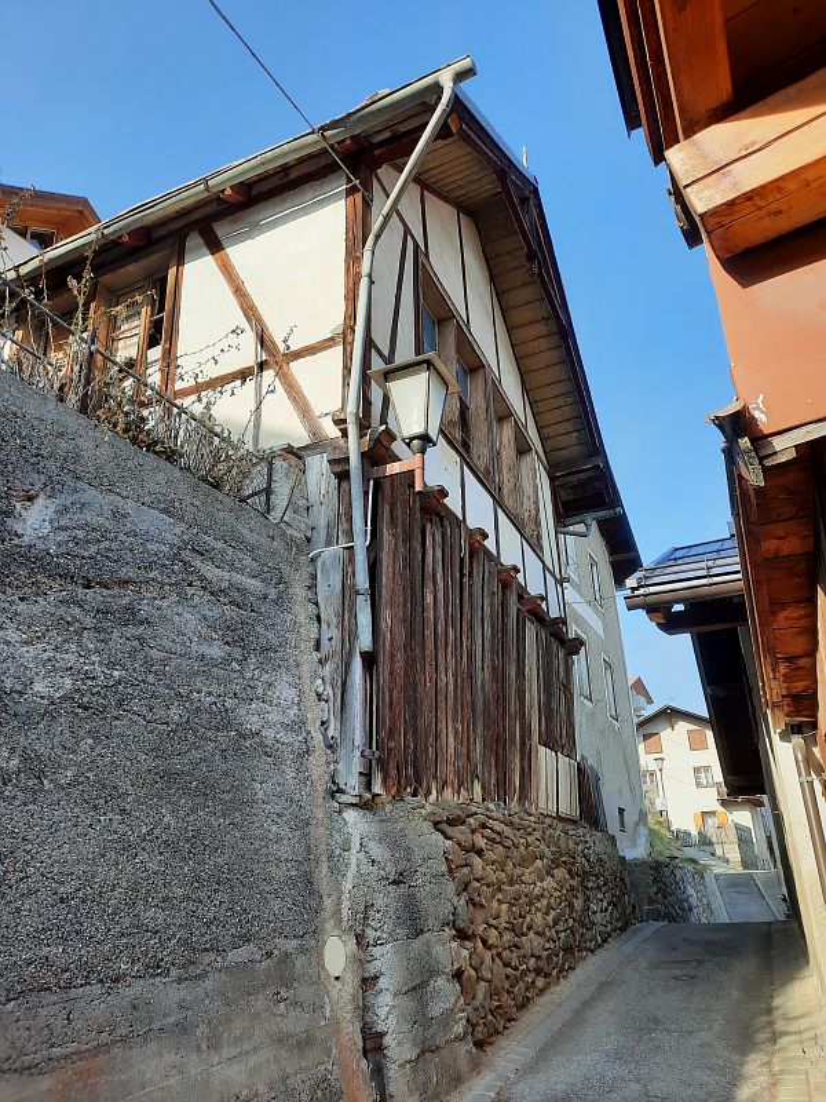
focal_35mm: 25
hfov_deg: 54.9
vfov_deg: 69.4
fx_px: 795
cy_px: 551
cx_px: 413
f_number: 2
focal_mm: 4.6
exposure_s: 1/296
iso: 32
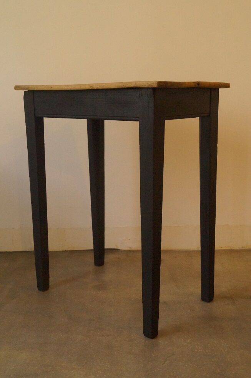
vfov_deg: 46.4
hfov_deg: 31.8
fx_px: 440
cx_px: 126
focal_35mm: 42
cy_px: 189
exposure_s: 1/50
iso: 3200
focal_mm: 28
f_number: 6.3
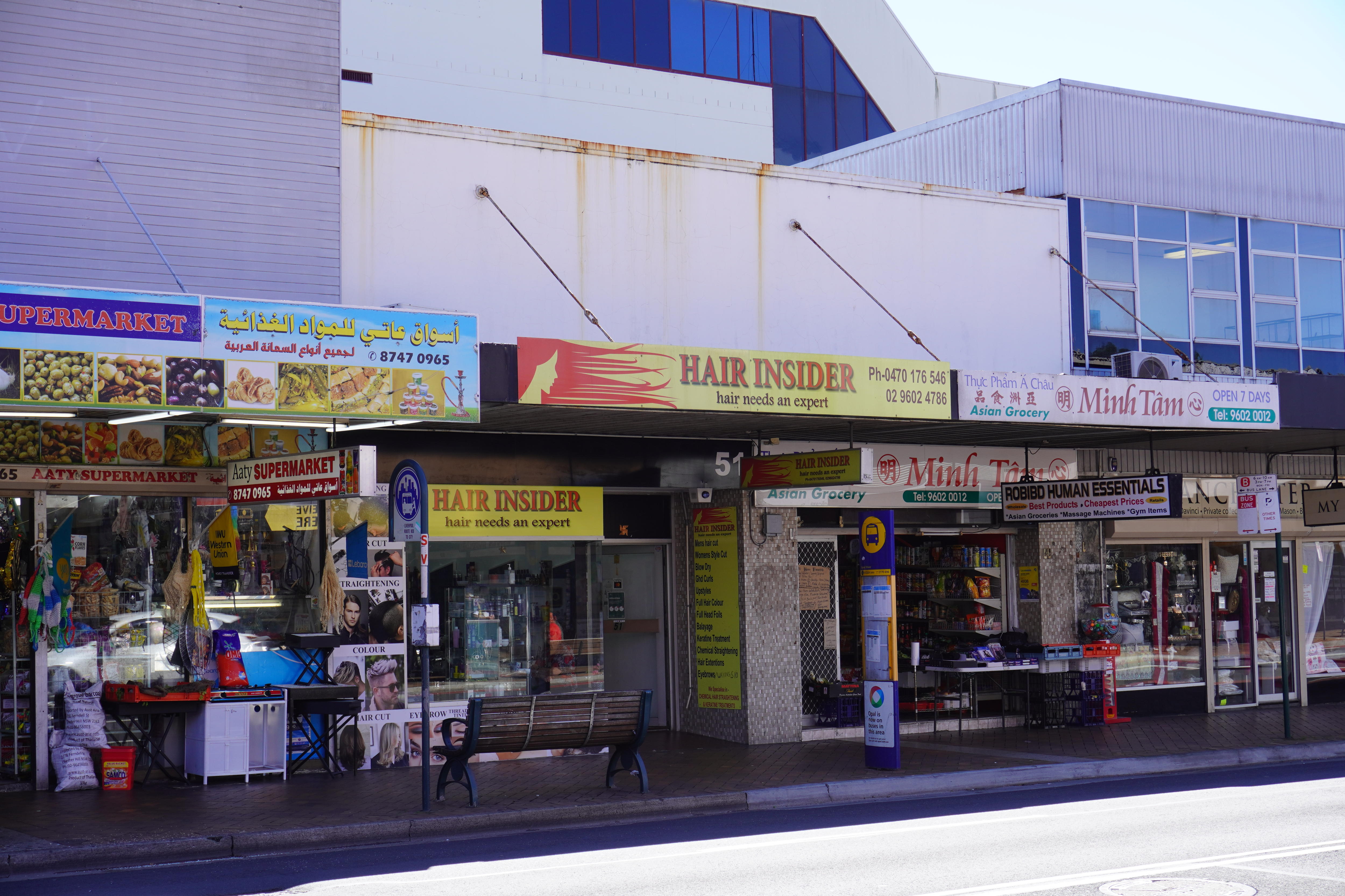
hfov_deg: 34.2
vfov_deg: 23.2
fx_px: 2185
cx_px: 672
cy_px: 448
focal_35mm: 58
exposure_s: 1/80
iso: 100
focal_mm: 39
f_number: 8
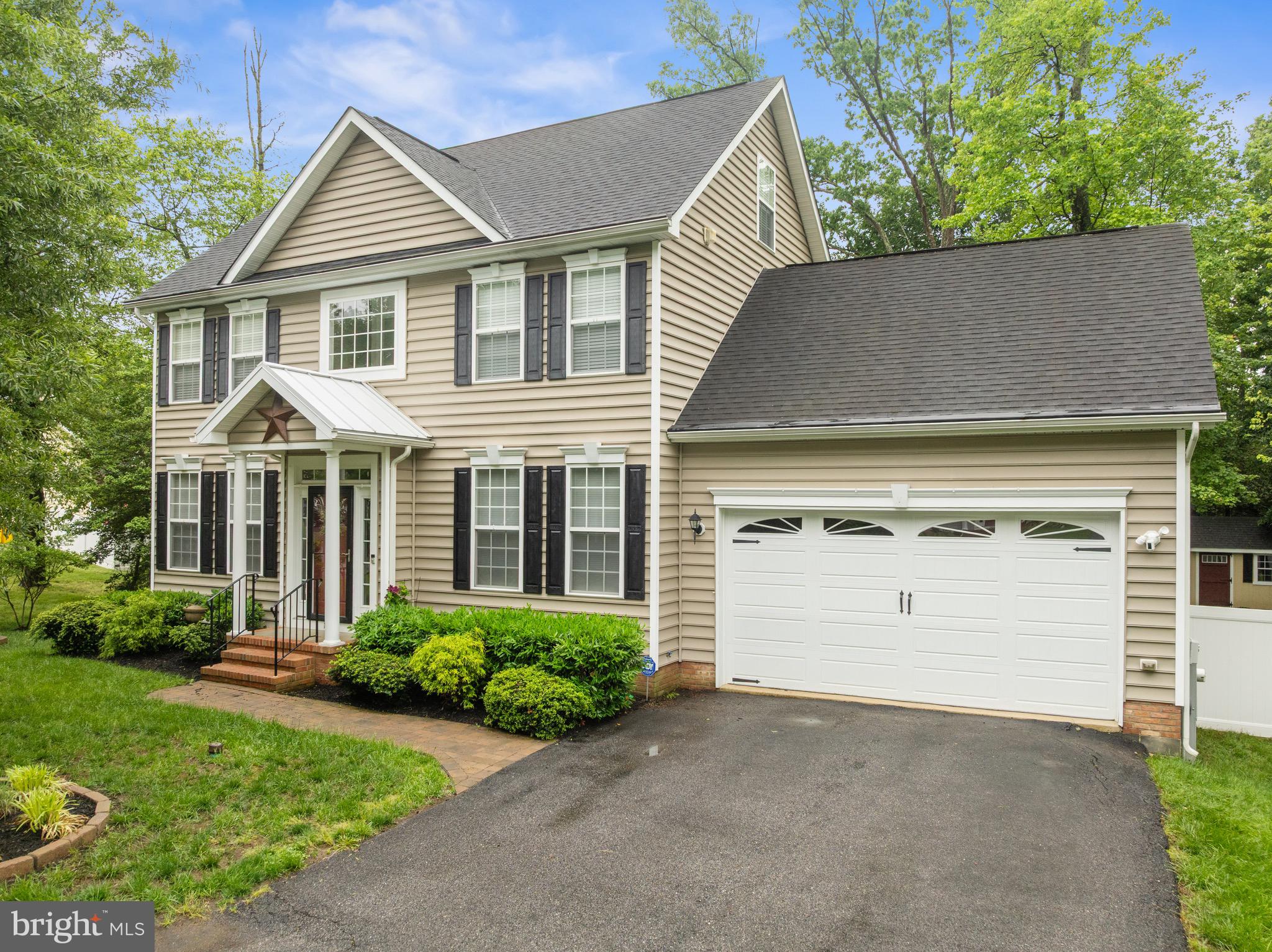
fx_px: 881
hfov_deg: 71.6
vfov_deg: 56.8
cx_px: 636
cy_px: 476
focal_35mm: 24
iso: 100
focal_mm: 12.29
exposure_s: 1/240
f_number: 4.5
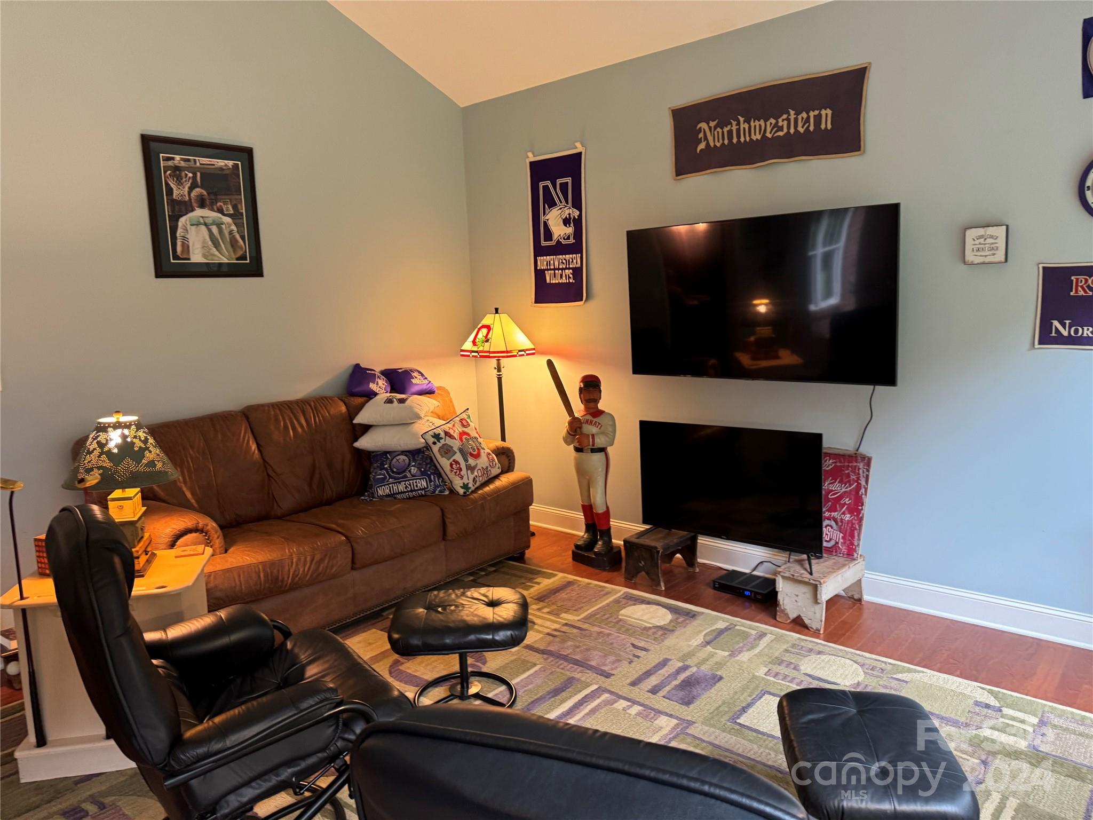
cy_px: 410
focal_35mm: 24
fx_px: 758
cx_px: 546
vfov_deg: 56.8
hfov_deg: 71.6
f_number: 1.78
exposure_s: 1/60
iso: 250
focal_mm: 6.76
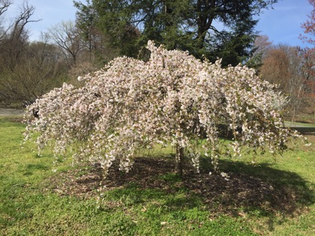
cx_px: 158
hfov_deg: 61.7
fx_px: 264
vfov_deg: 48.2
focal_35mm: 29
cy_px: 118
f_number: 2.2
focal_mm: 4.15
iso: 32
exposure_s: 1/1883
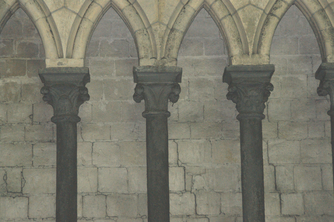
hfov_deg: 13.0
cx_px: 167
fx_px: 1460
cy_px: 111
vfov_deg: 8.7
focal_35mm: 158
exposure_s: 1/125
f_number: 5.6
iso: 400
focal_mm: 105
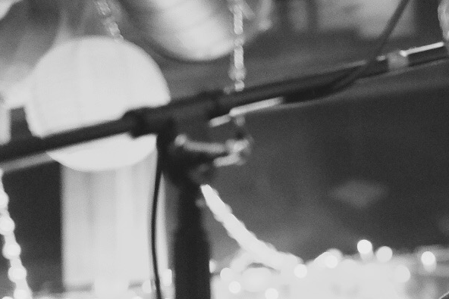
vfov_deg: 8.5
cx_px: 459
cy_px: 354
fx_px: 1983
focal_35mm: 159
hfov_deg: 12.7
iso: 1250
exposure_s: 1/30
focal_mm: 35
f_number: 1.4
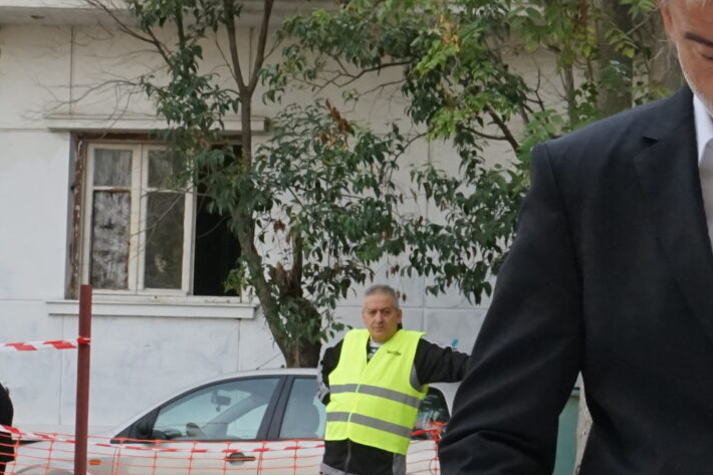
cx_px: 947
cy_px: 380
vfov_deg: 10.0
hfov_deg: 14.3
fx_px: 2713
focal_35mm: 137
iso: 2000
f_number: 11
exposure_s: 1/640
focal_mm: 38
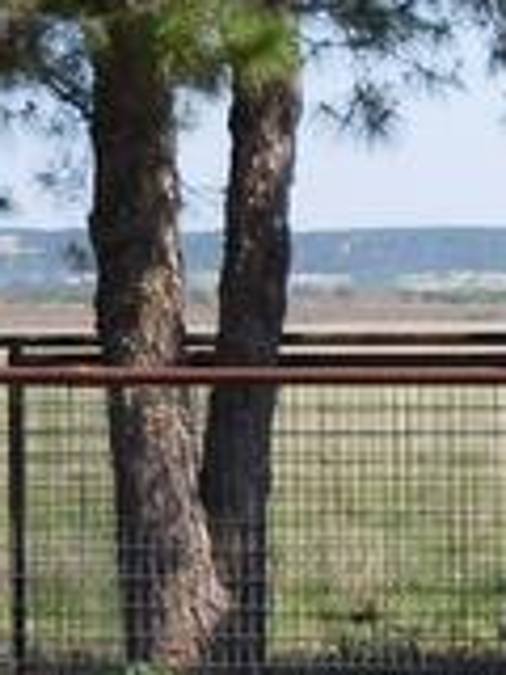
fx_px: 6802
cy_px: 557
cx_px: 1632
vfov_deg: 5.7
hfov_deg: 4.1
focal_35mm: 349
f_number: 4.5
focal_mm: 12.5
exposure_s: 1/500
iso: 125
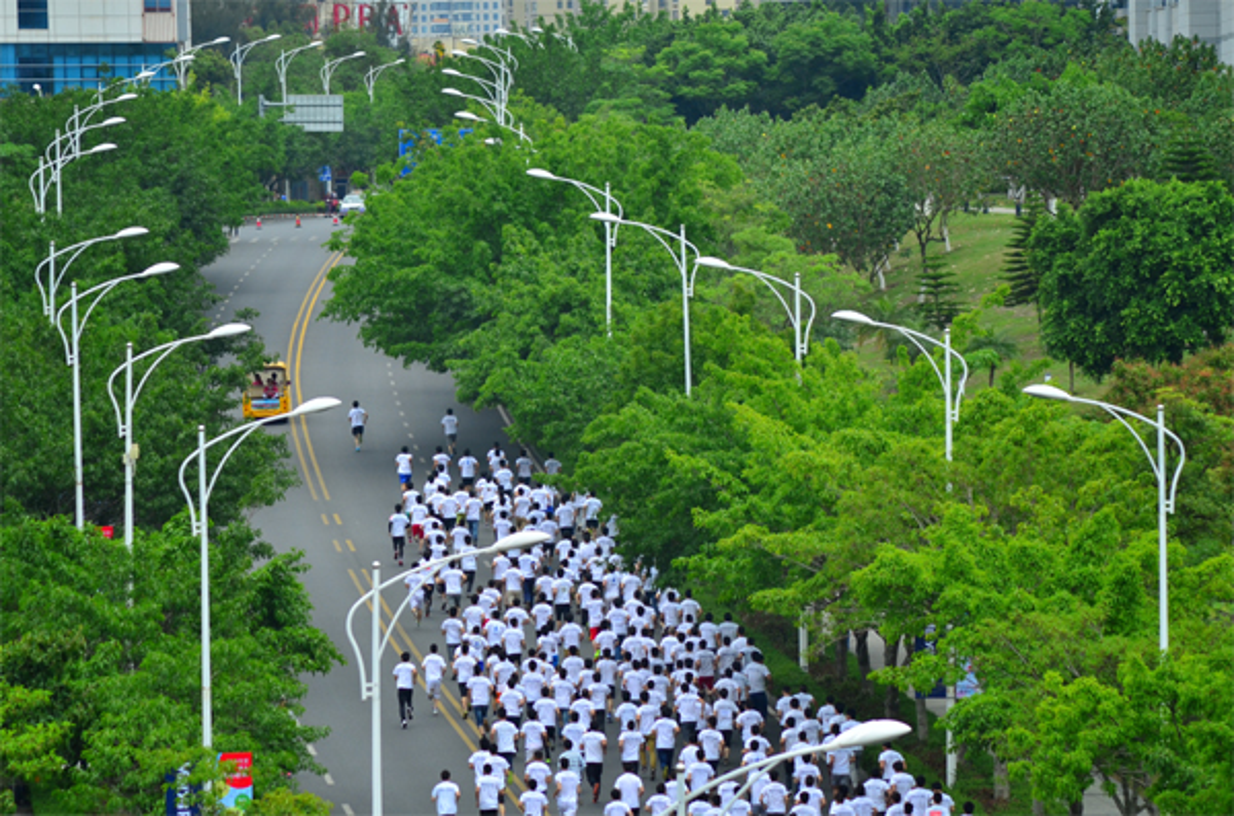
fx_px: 8464
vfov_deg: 5.5
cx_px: 617
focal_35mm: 248
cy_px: 408
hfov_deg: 8.3
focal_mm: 165
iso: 250
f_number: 6.3
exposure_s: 1/400
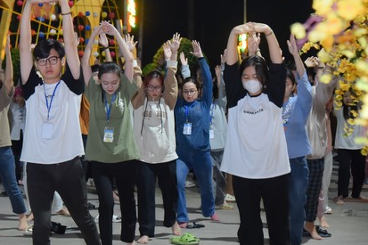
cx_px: 81
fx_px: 1063
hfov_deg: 19.5
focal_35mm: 104
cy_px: 106
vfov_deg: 13.2
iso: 2000
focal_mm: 66
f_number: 5
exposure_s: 1/60
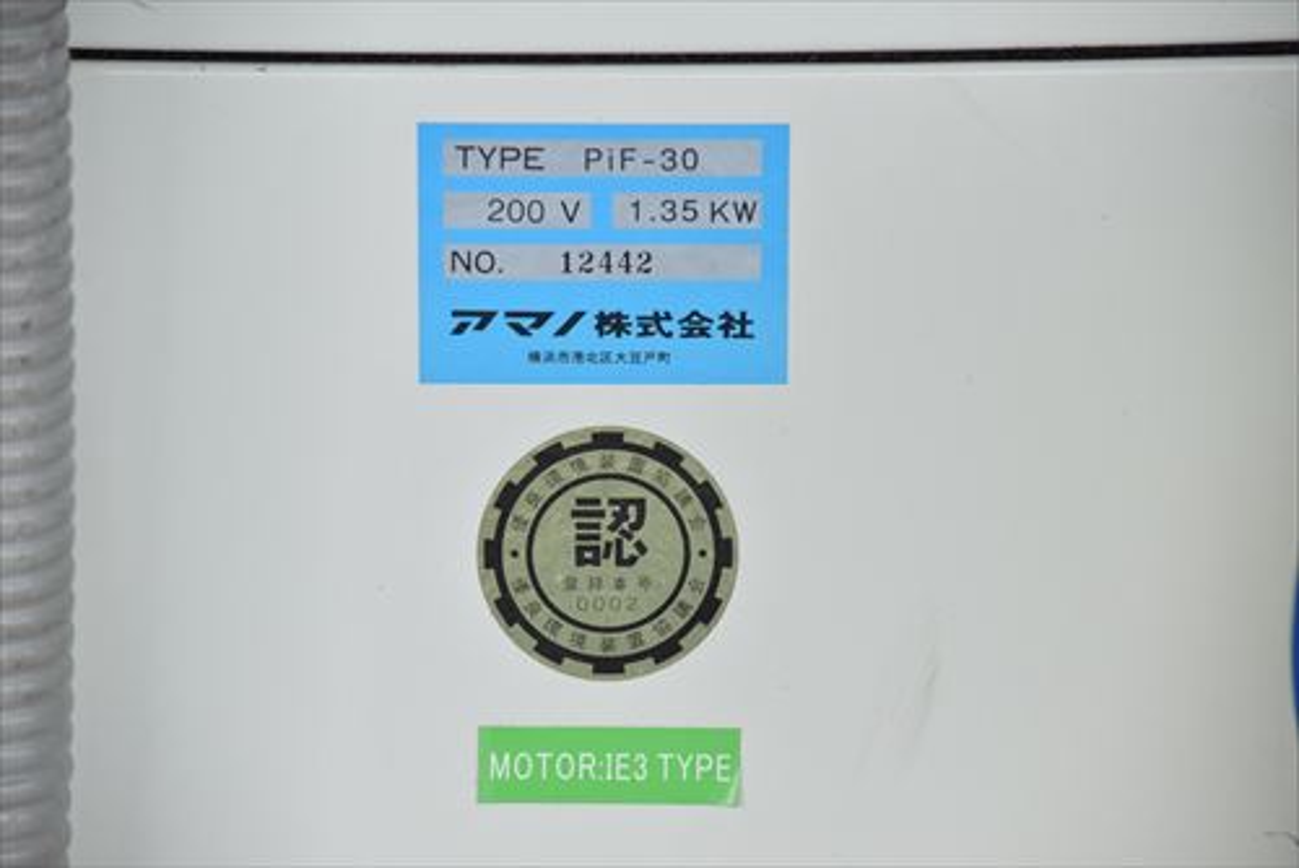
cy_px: 434
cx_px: 650
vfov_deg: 7.3
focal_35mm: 188
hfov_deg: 11.0
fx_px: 6769
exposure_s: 1/1600
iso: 1250
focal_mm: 125
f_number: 6.3
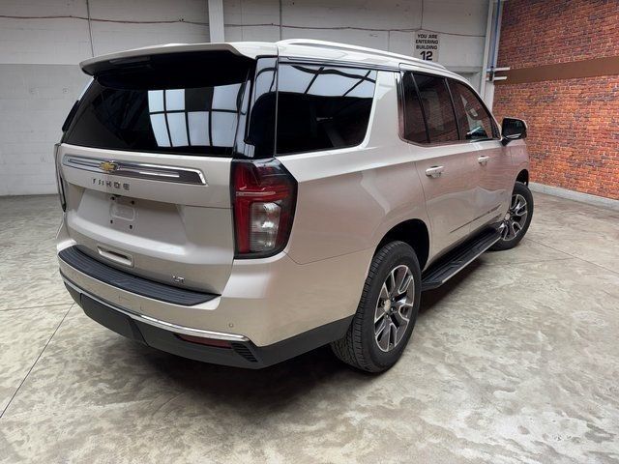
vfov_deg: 56.8
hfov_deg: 71.6
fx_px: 429
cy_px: 232
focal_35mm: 24
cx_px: 310
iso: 80
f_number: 1.78
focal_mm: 6.76
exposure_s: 1/120
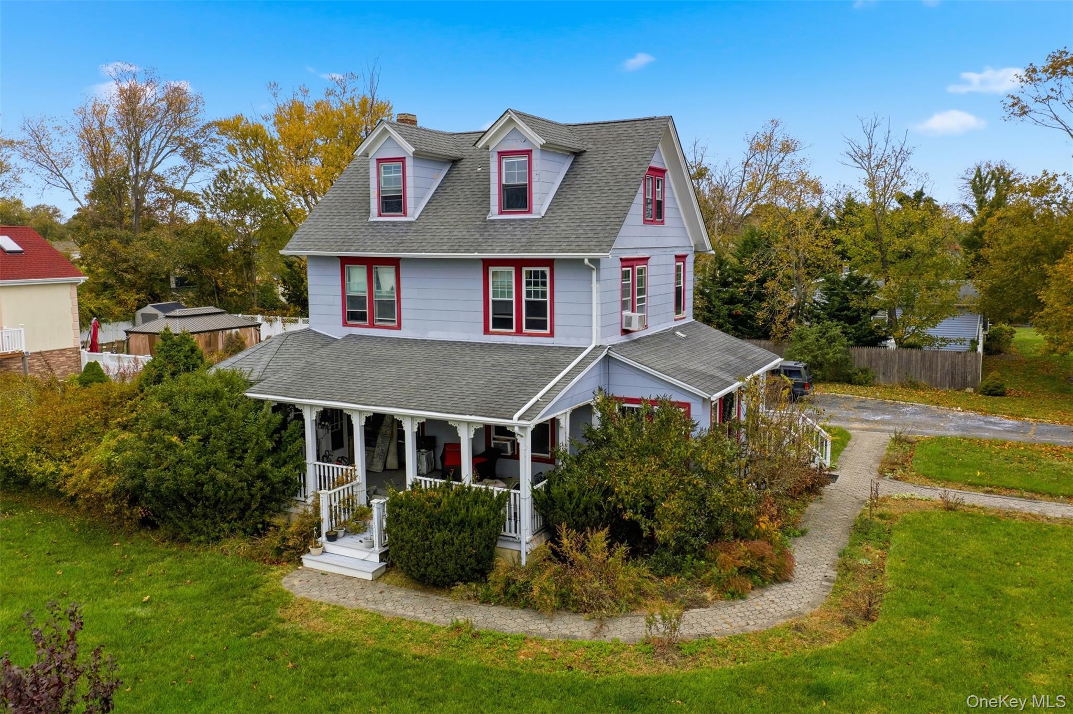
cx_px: 536
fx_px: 834
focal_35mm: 28
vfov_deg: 46.4
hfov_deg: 65.5
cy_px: 357
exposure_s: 1/500
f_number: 5
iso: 100
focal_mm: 10.3
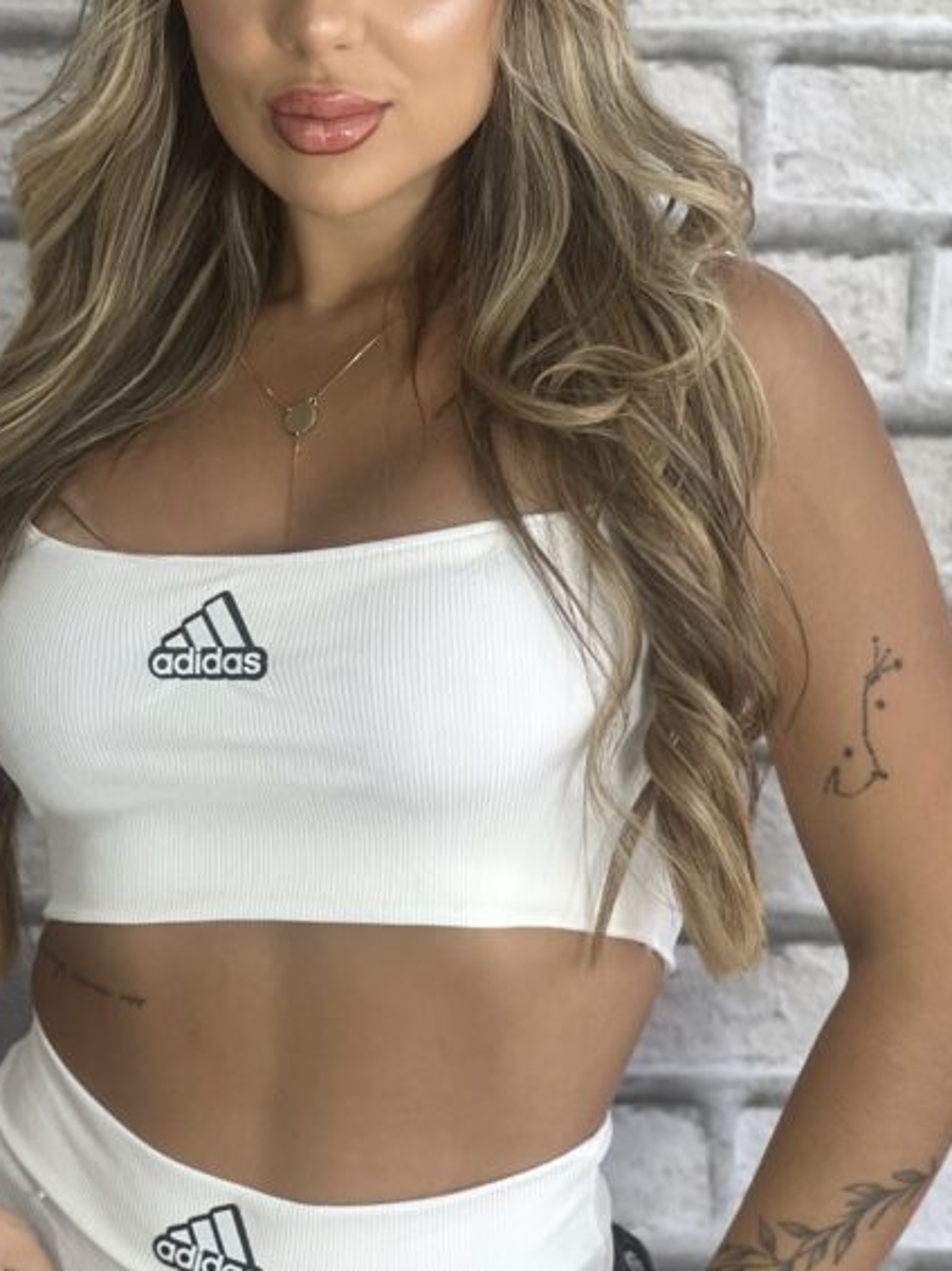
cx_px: 395
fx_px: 4660
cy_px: 646
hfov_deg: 11.7
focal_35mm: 127
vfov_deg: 15.5
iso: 100
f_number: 2.8
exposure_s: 1/120
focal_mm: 9
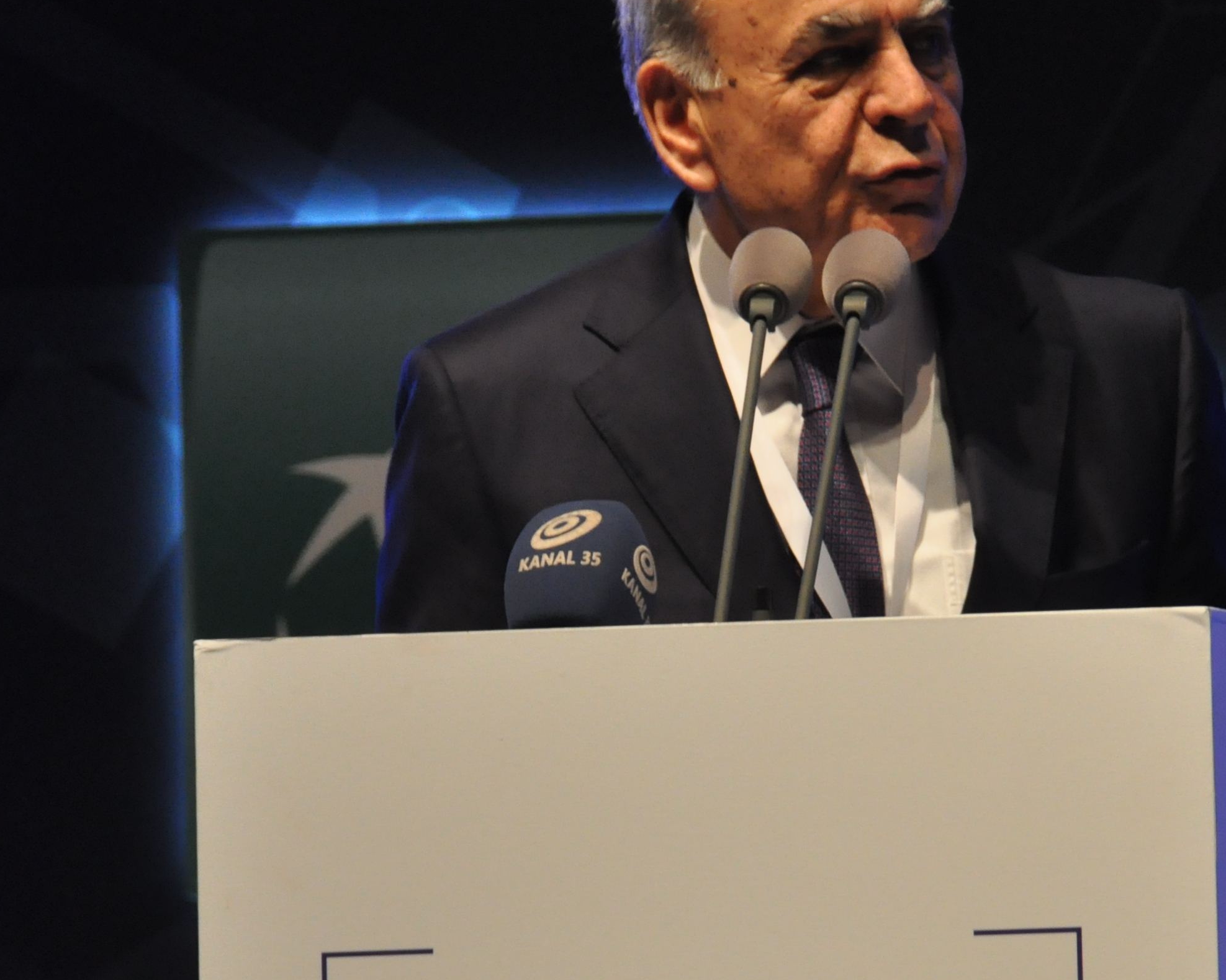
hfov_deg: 3.3
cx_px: 798
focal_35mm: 580
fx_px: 21045
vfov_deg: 2.7
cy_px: 648
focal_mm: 190
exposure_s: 1/125
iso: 1250
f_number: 5.6
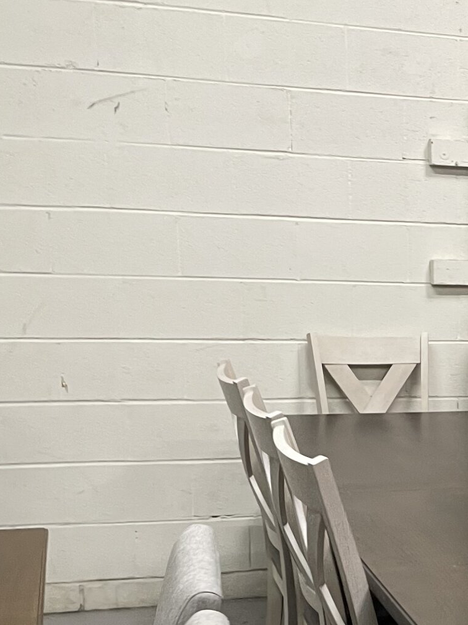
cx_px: 578
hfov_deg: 20.6
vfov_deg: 28.4
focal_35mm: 66
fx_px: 1190
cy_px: 552
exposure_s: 1/60
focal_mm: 4.2
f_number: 1.6
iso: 160
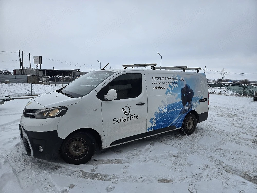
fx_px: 171
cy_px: 96
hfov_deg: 73.9
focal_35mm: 23
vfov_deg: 58.9
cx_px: 128
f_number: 1.8
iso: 40
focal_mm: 5.4
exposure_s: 1/3333
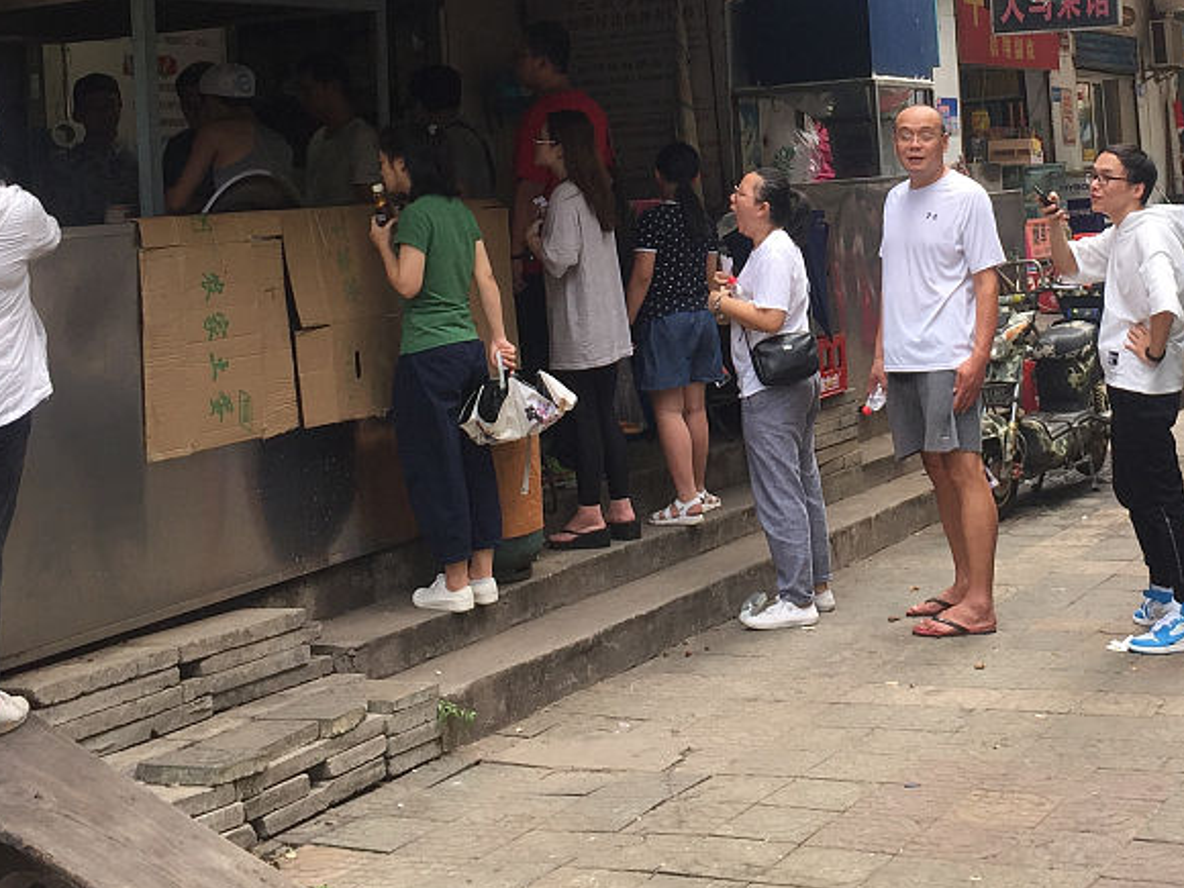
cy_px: 67
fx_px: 2052
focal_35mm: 60
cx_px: 855
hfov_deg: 31.7
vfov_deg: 23.7
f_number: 2.2
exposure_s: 1/311
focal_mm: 4.15
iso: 32
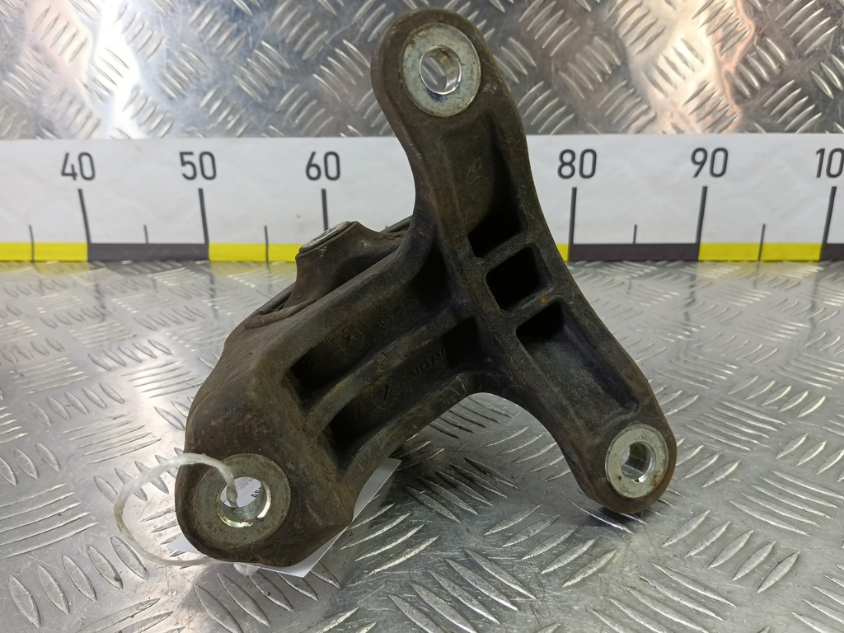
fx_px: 561
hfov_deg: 73.9
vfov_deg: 58.9
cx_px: 422
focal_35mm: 23
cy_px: 316
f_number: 1.6
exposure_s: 1/50
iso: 158
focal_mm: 4.11
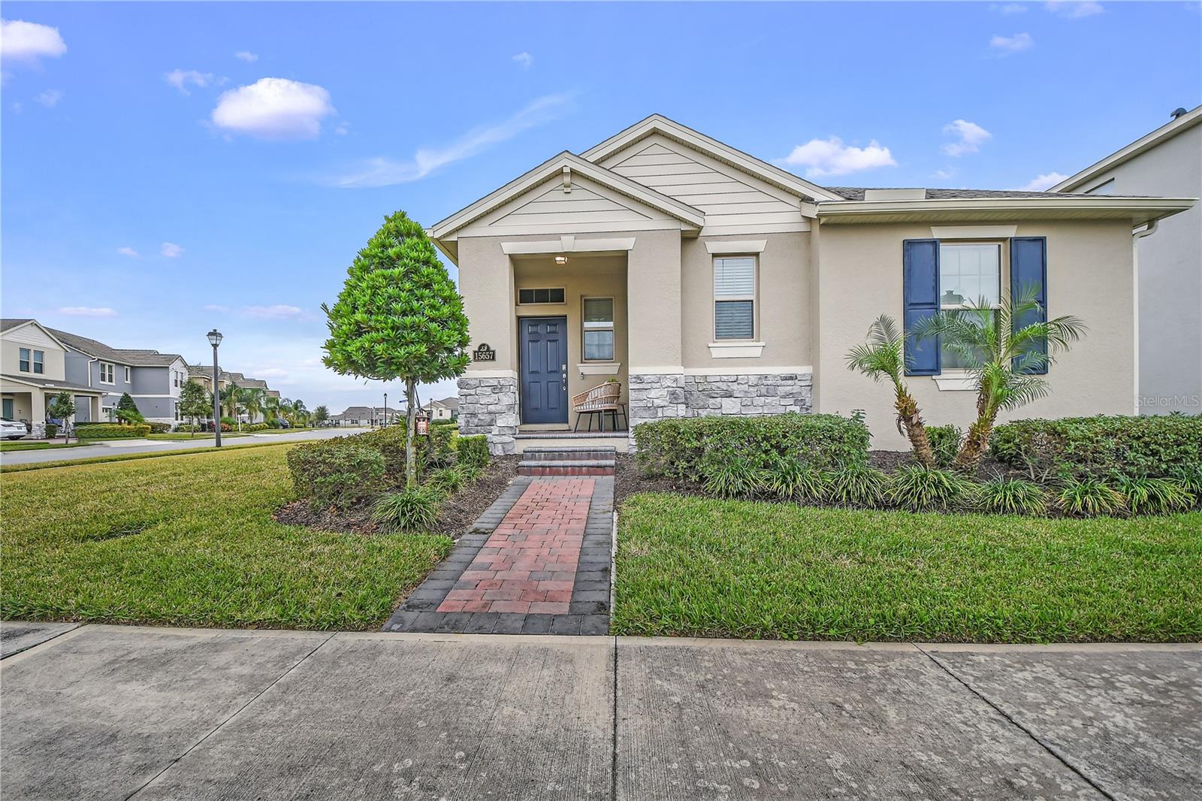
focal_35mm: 15
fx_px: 501
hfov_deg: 100.4
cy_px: 400
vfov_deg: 77.3
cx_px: 601
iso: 100
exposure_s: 1/100
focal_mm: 10
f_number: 7.1
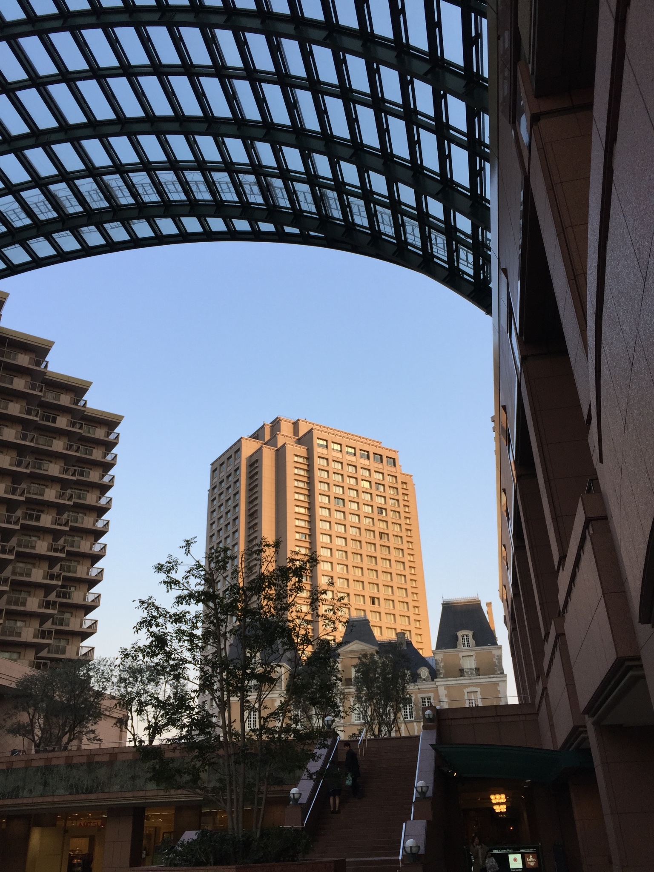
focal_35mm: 29
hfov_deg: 48.2
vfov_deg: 61.7
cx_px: 327
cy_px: 436
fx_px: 731
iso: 32
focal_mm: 4.15
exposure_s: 1/373
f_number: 2.2
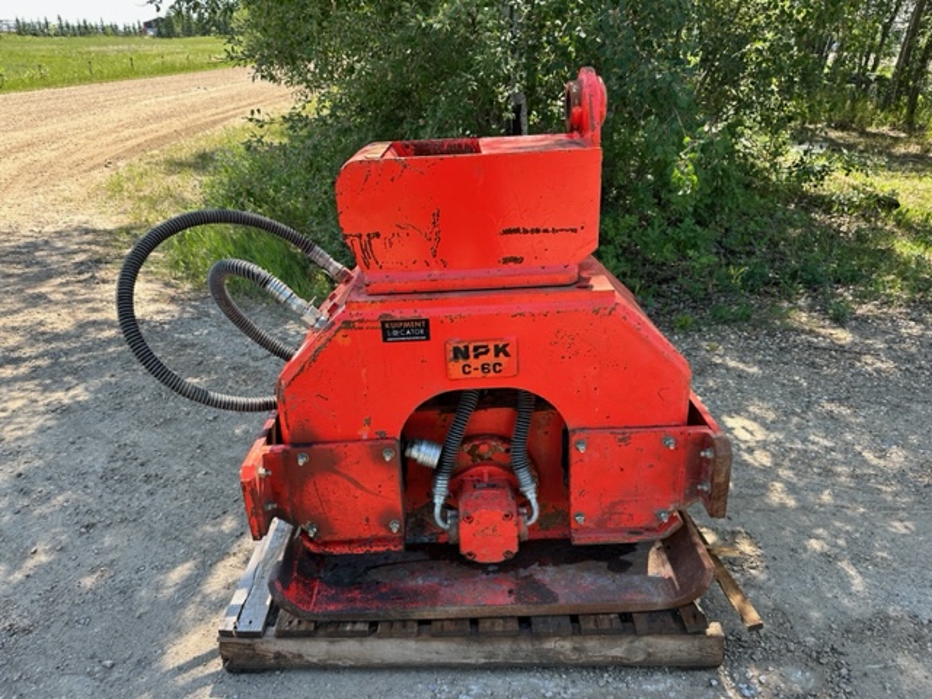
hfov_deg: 71.6
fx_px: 646
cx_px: 466
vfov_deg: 56.8
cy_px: 350
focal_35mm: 24
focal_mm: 6.86
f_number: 1.78
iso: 80
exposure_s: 1/516
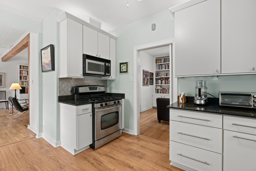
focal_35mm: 16
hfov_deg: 96.7
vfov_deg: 73.7
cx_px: 128
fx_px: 114
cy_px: 86
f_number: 7.1
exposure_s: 1/1.67
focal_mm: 16
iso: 320
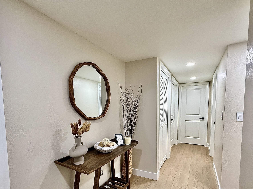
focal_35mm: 19
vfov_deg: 67.6
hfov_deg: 84.7
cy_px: 118
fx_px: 139
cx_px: 126
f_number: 2.2
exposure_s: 1/60
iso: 200
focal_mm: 2.22
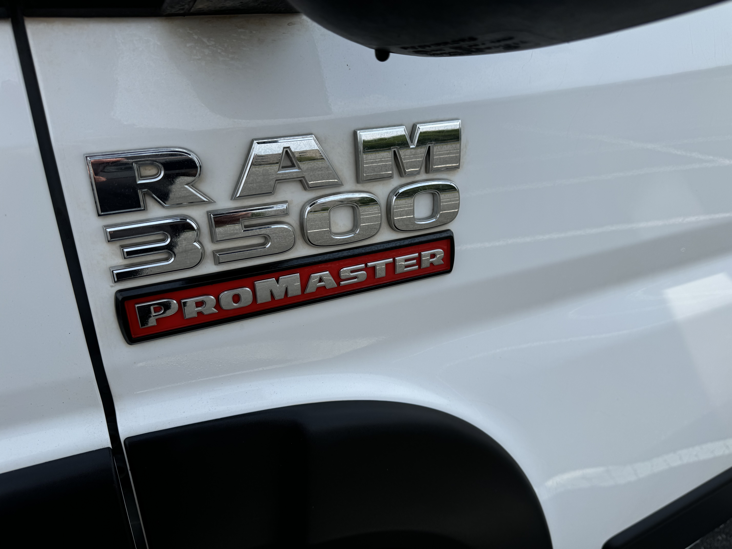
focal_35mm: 24
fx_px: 508
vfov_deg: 56.8
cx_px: 366
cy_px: 274
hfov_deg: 71.6
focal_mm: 6.76
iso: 80
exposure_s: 1/4049
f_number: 1.78
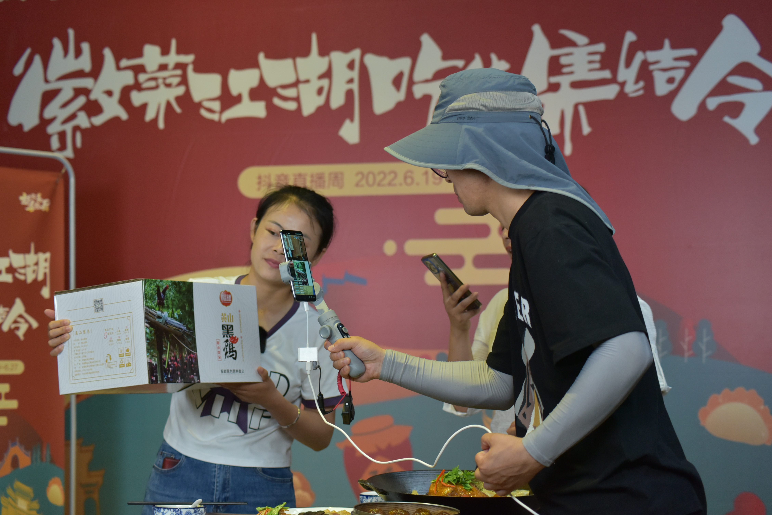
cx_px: 386
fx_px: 1501
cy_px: 258
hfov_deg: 28.8
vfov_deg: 19.5
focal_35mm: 70
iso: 2000
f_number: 4.5
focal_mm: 70
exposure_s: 1/200
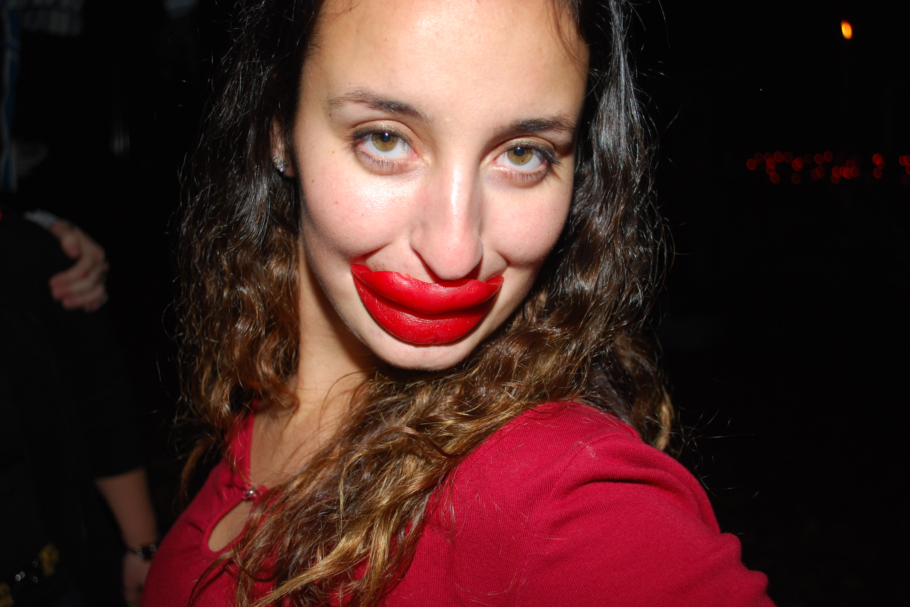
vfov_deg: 35.9
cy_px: 306
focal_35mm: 37
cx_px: 466
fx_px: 935
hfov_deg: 51.9
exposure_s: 1/60
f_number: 4.2
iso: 200
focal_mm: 24
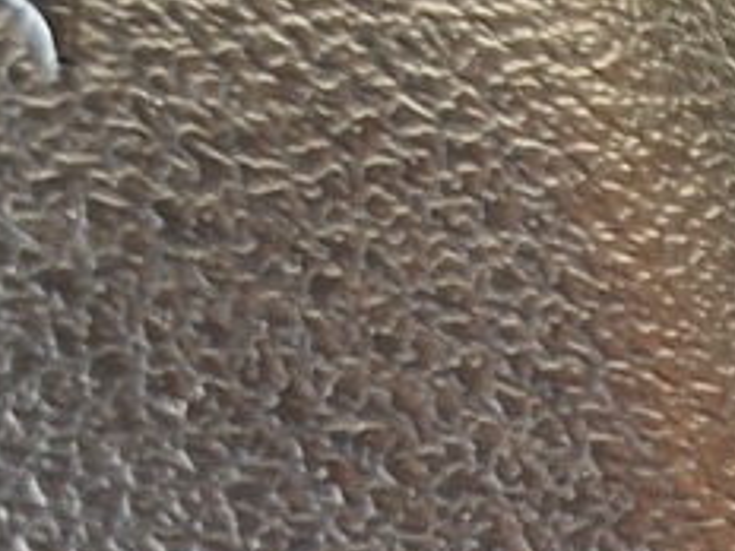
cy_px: 814
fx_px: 3036
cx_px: 1638
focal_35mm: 143
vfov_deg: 10.1
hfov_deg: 11.8
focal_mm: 5.54
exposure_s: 1/33
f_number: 1.8
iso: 400
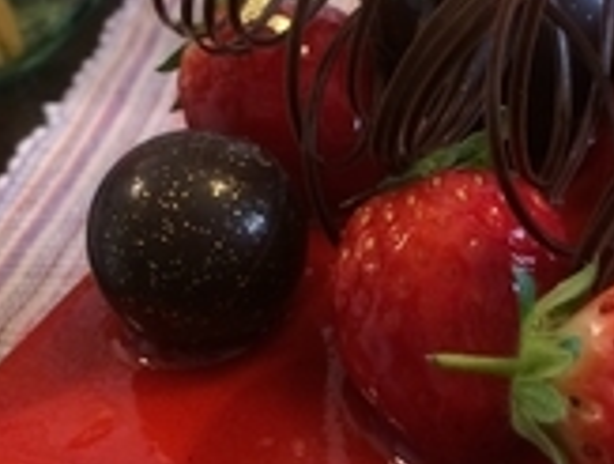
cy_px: 362
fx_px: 1422
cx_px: 539
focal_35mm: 80
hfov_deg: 23.8
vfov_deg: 18.4
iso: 200
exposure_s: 1/33
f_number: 2.2
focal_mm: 4.15
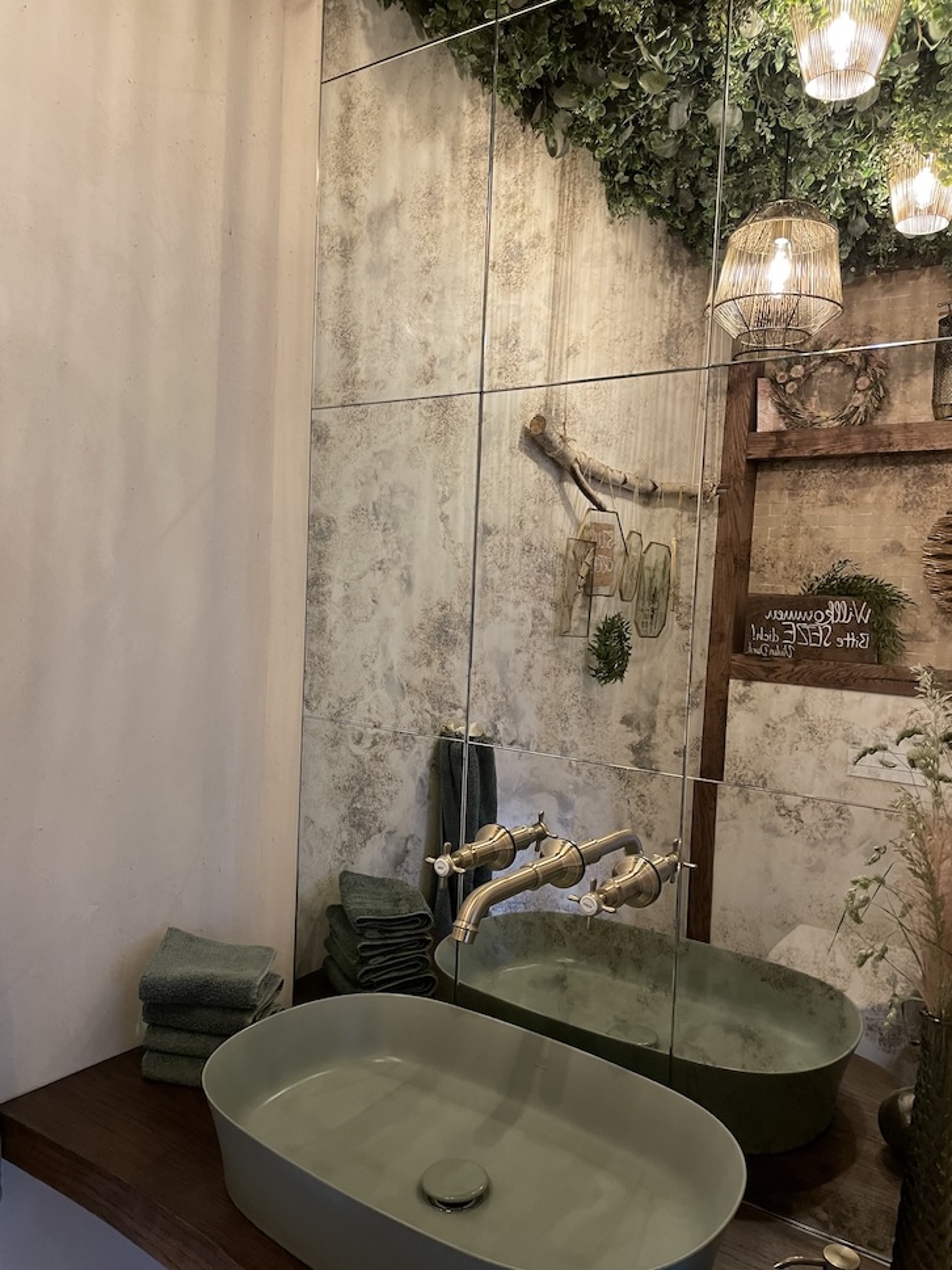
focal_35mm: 26
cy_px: 635
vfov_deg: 67.3
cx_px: 476
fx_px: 953
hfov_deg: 53.1
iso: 200
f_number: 1.6
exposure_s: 1/50
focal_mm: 4.2
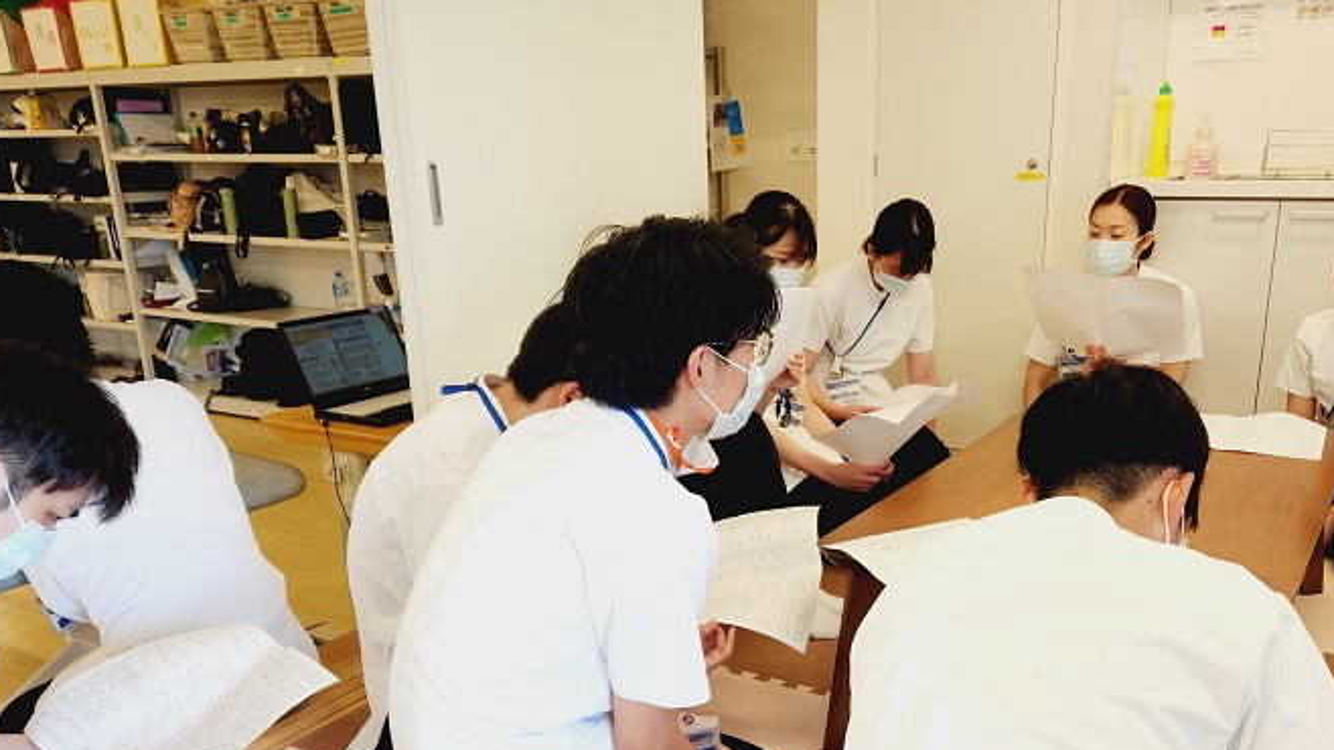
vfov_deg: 36.3
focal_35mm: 32
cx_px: 762
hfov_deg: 60.8
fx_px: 1132
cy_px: 491
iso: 80
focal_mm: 5.4
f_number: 1.8
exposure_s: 1/180
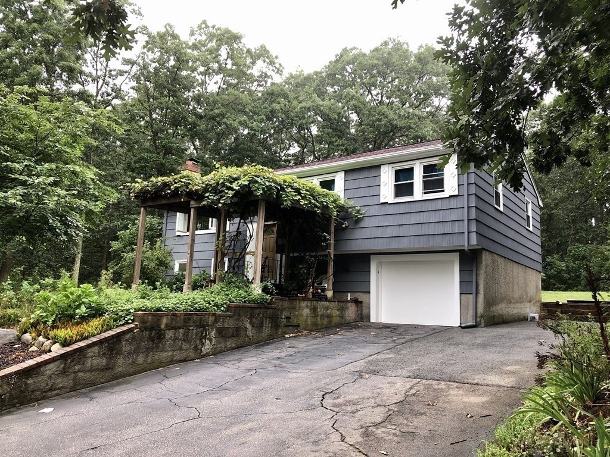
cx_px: 305
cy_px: 228
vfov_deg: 49.7
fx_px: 493
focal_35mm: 28
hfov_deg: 63.4
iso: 25
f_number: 1.8
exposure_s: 1/40
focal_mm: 3.99
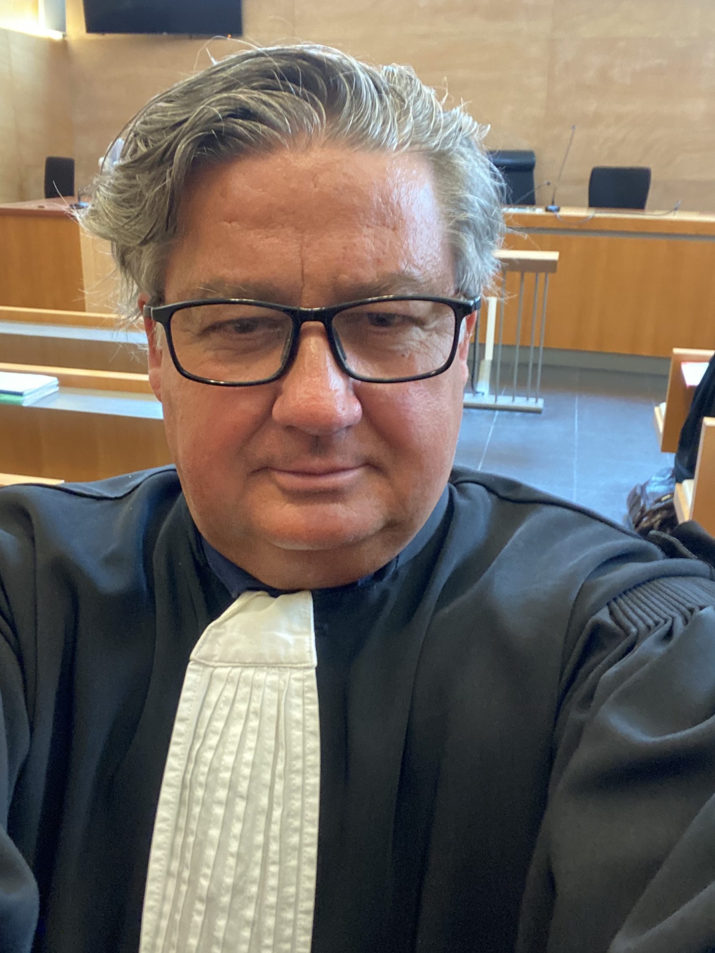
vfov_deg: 55.3
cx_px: 339
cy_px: 446
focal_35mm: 33
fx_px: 909
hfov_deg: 42.9
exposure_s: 1/25
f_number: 2.2
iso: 400
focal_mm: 2.71
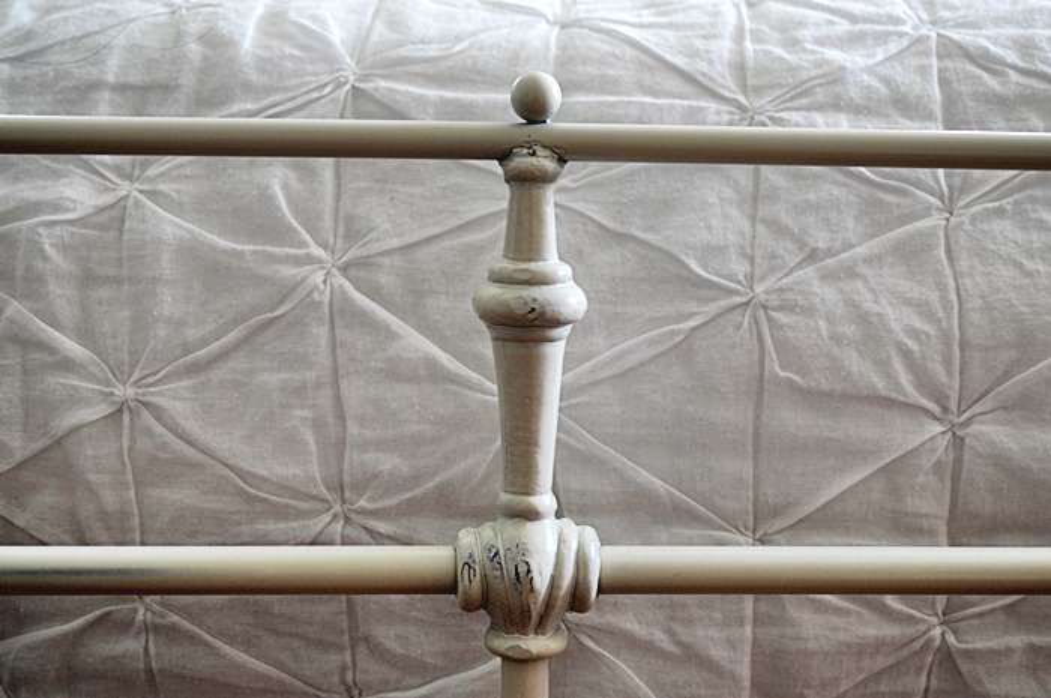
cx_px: 526
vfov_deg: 26.4
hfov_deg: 38.9
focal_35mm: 51
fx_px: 1487
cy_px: 349
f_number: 5
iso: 500
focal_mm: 34
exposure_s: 1/15
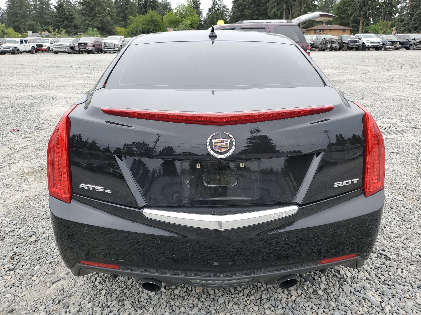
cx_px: 210
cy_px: 158
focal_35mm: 26
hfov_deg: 67.3
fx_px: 316
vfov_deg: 53.1
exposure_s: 1/476
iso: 50
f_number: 1.5
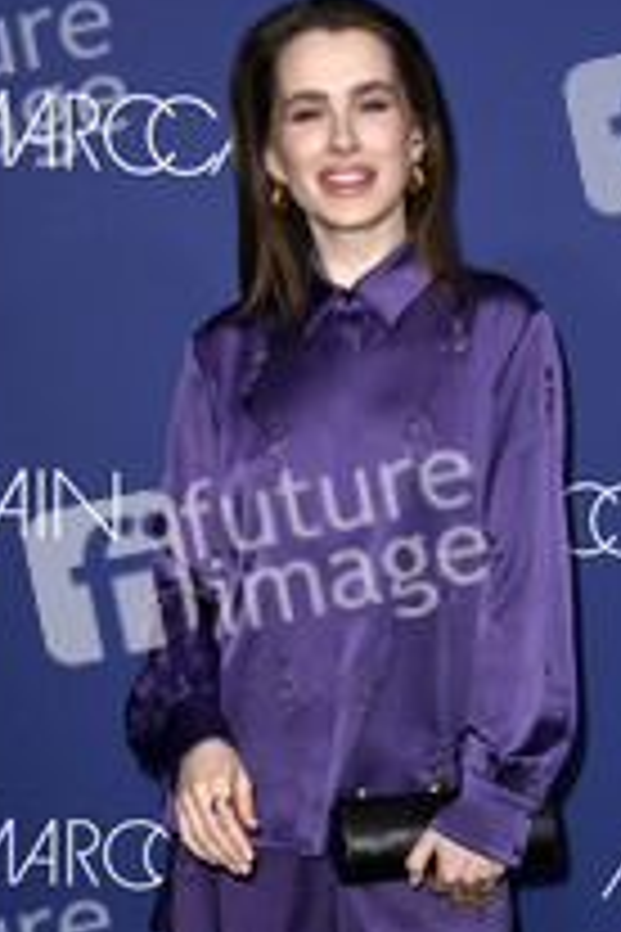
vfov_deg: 18.1
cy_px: 783
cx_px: 387
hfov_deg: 12.2
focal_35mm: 112
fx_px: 2898
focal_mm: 58
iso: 640
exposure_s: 1/250
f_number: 5.6
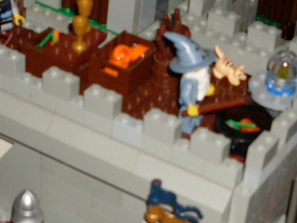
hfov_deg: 17.4
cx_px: 146
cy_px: 172
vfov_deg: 13.1
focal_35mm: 113
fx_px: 969
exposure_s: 1/45
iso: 100
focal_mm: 6.3
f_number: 2.8
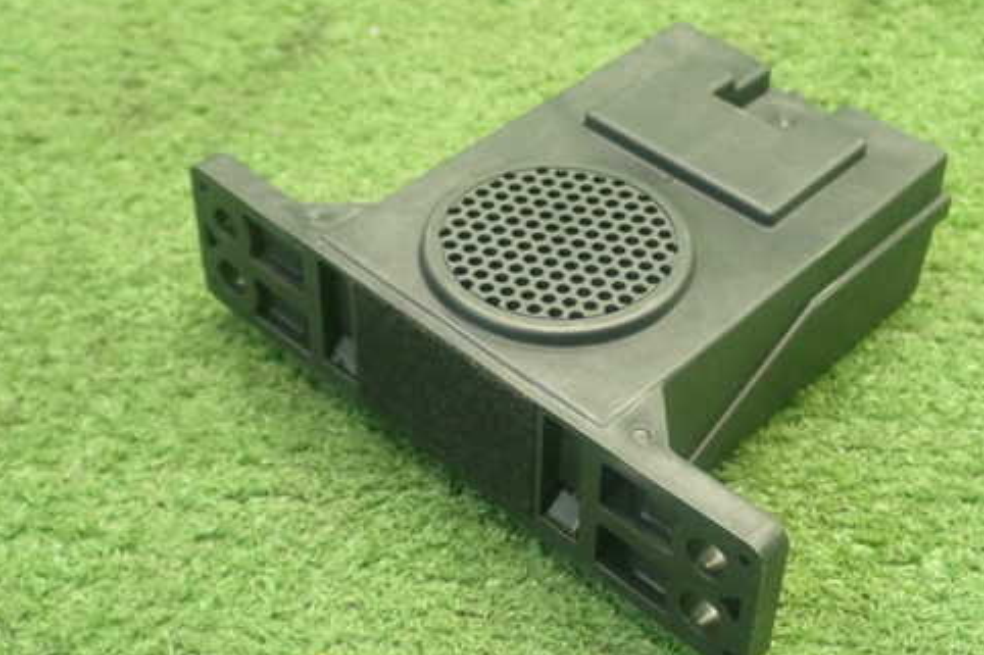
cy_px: 367
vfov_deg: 23.7
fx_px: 1557
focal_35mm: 57
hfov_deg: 35.0
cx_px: 568
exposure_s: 1/40
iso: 800
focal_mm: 7.84
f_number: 2.9
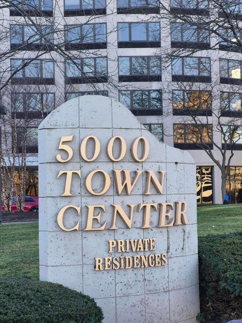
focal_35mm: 69
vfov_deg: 28.2
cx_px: 121
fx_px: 643
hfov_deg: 21.3
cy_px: 162
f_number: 2.4
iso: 32
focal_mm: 7
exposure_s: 1/150
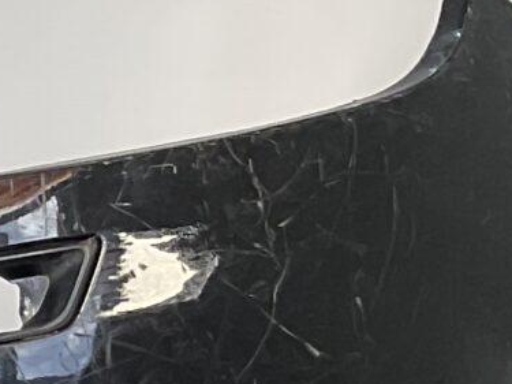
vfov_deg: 7.3
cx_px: -980
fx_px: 2928
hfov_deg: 8.5
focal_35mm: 198
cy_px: 709
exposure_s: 1/248
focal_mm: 3
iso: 16
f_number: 1.8
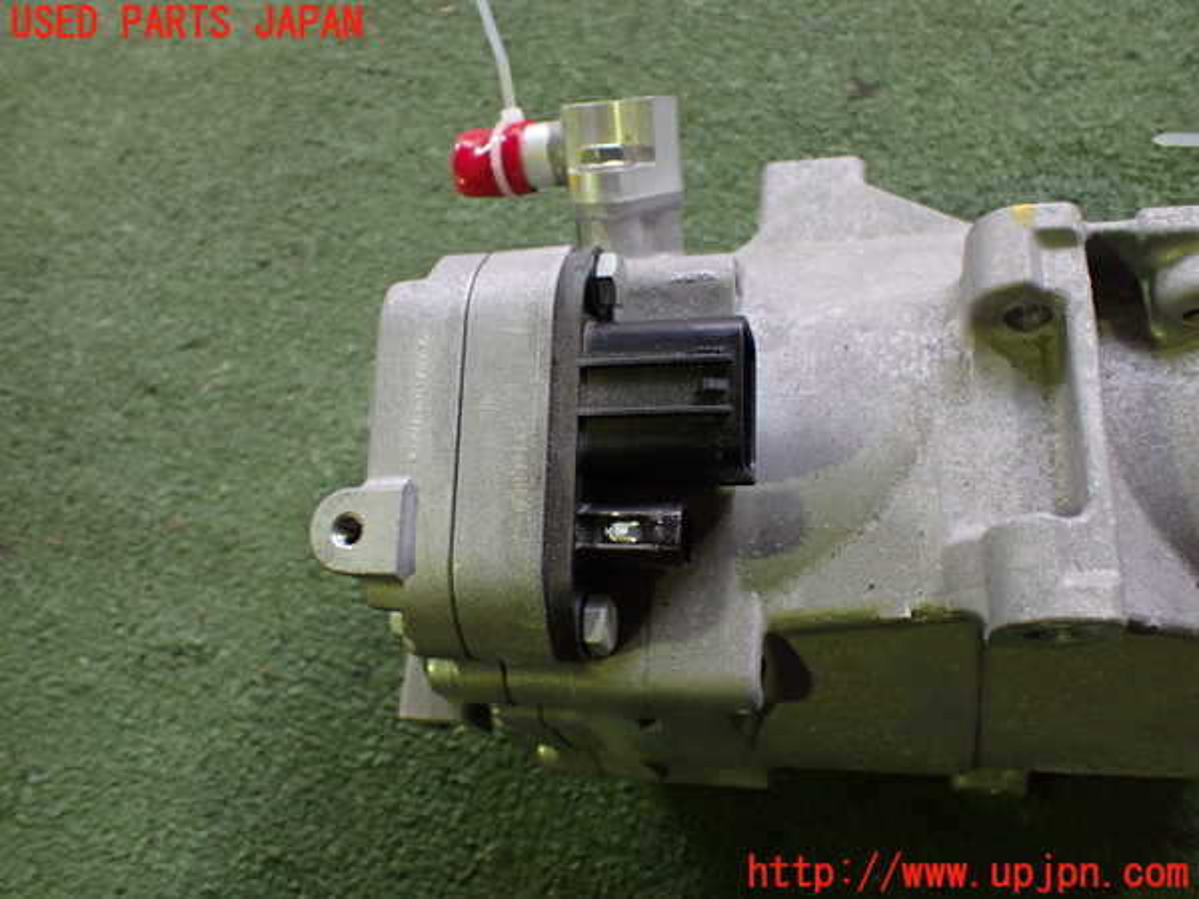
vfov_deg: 46.8
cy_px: 450
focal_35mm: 30
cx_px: 600
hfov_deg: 60.0
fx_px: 1039
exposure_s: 1/100
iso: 800
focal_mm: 5.4
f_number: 2.3
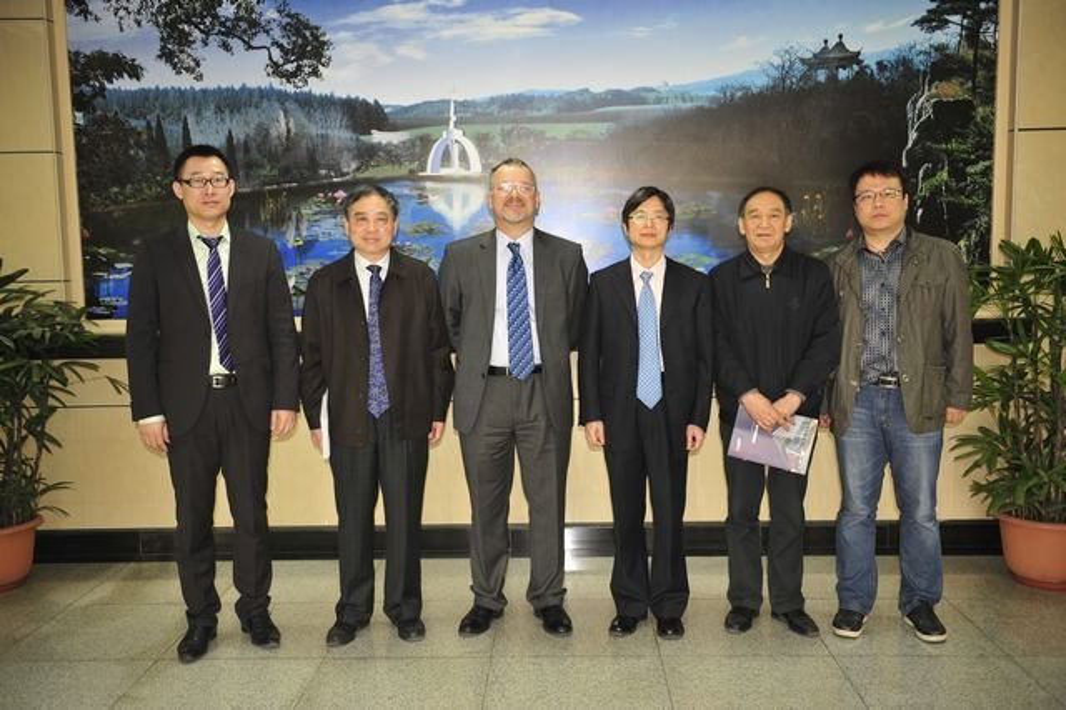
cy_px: 355
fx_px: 1065
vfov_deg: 36.8
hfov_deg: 53.2
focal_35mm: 36
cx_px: 533
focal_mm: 36
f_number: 2.8
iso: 500
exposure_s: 1/40
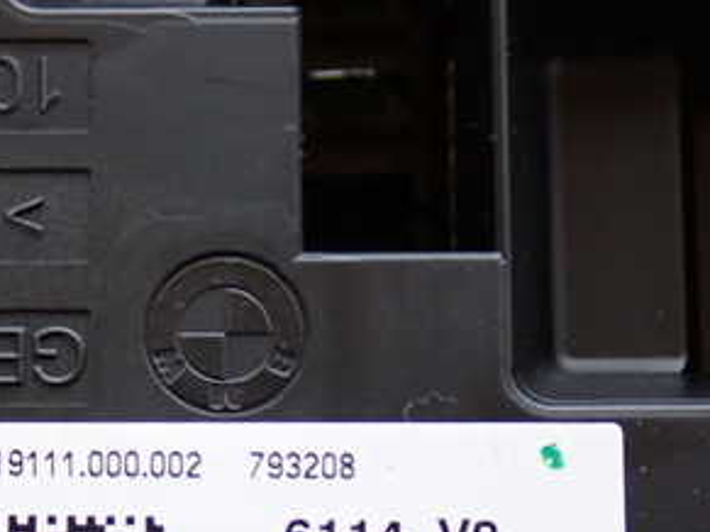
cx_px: 215
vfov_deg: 14.1
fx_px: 2112
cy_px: 527
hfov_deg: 19.0
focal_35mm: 103
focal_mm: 9.01
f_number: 3.2
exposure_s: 1/20
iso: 800
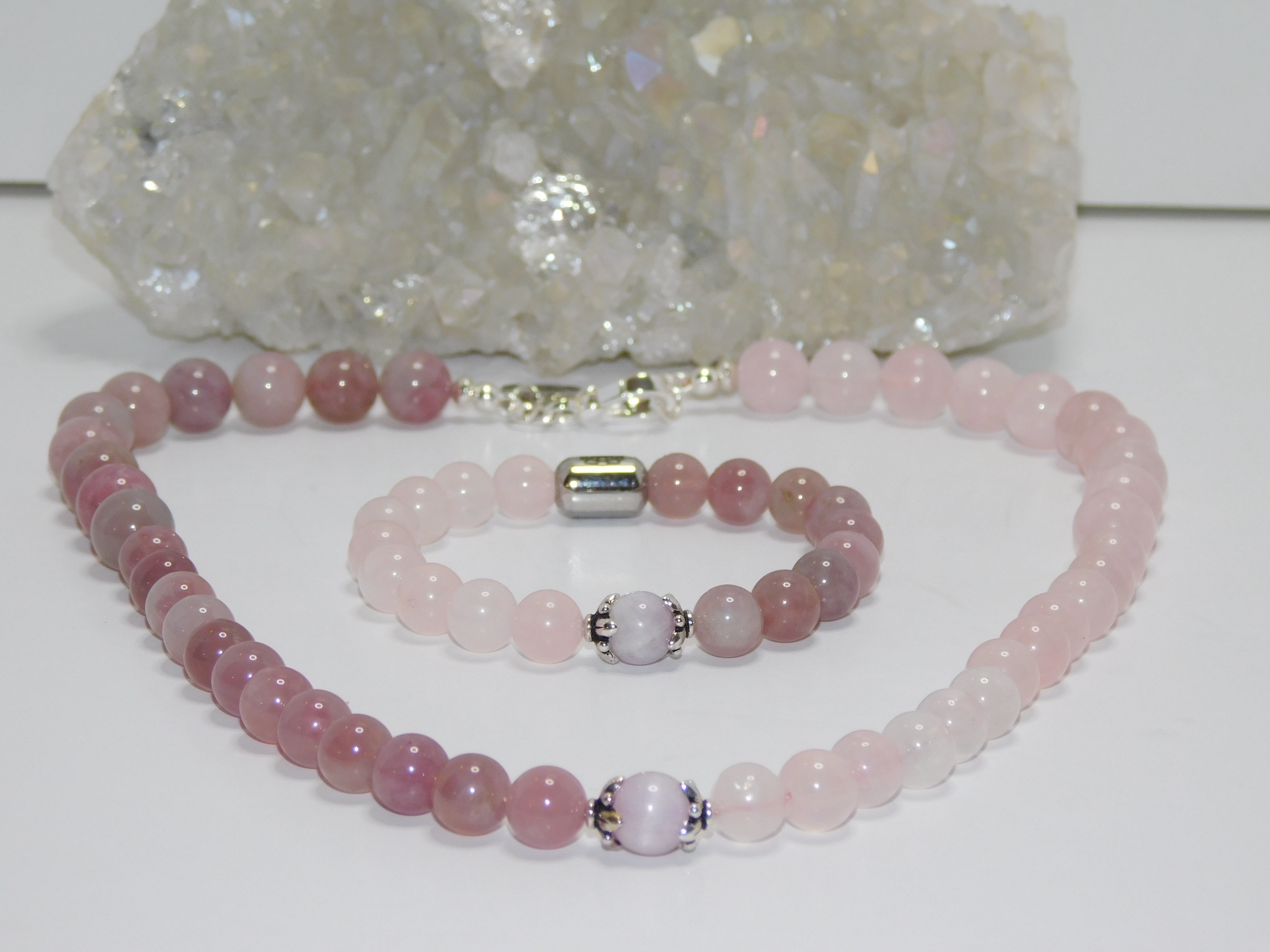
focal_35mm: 99
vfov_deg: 14.9
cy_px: 476
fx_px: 3632
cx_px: 635
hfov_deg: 19.8
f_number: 4.6
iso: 180
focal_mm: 17.6
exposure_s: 1/60
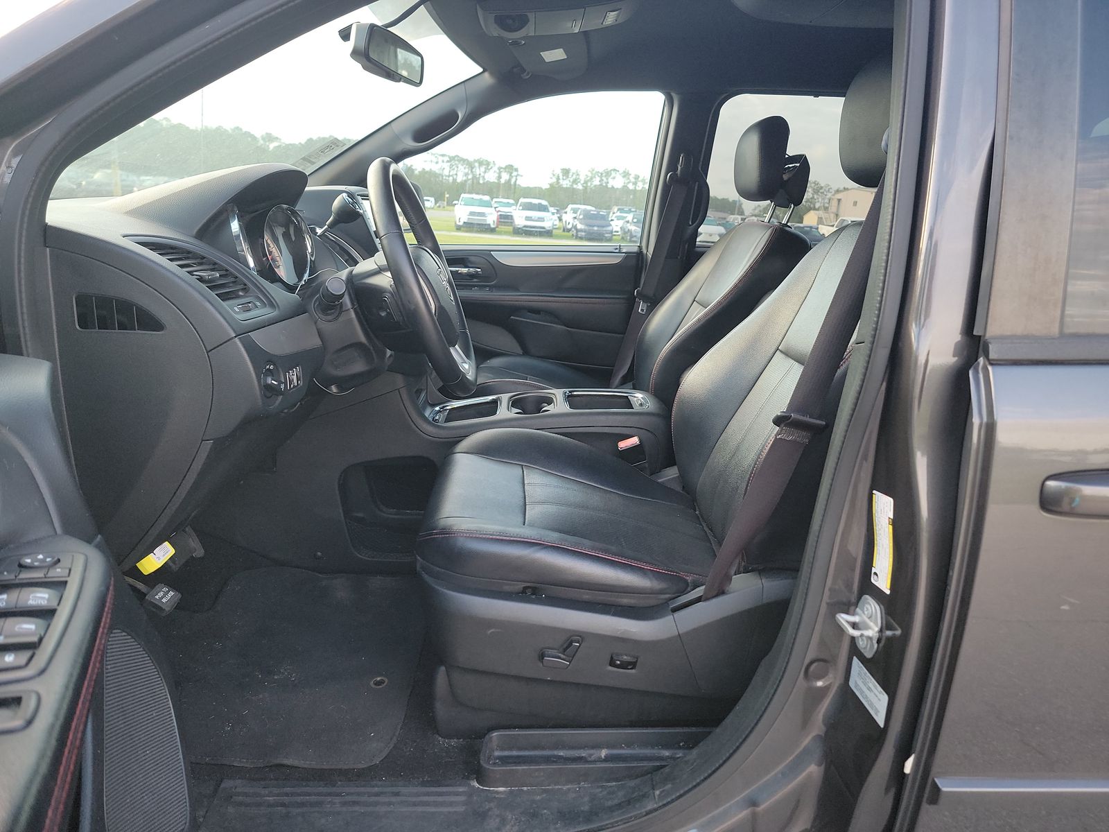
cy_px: 416
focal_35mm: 24
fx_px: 769
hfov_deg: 71.6
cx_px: 554
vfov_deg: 56.8
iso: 148
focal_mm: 6.7
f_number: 1.8
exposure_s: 1/59
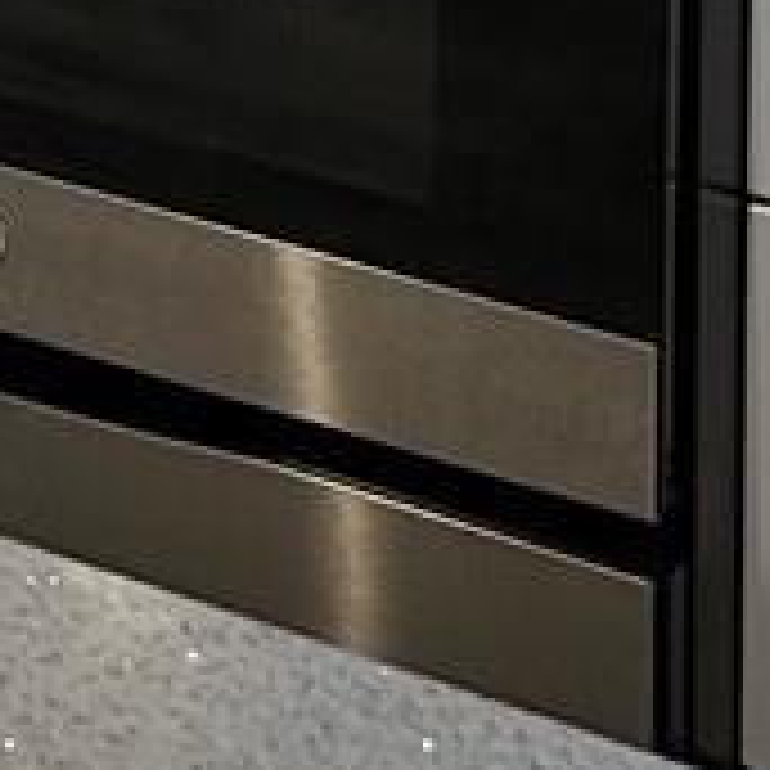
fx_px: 5411
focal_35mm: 215
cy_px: -1792
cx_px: -1018
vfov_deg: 7.0
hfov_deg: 7.6
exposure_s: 1/60
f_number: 1.5
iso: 100
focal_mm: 5.7
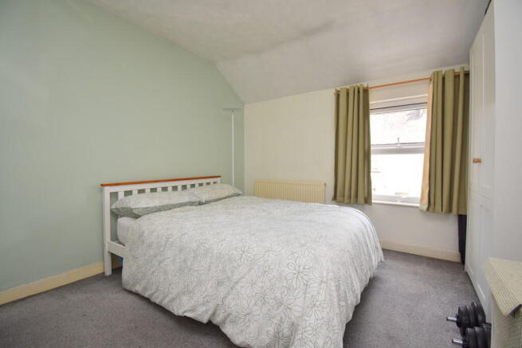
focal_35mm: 15
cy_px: 174
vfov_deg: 77.4
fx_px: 218
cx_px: 261
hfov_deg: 100.4
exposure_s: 1/200
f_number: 5
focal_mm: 10
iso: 400
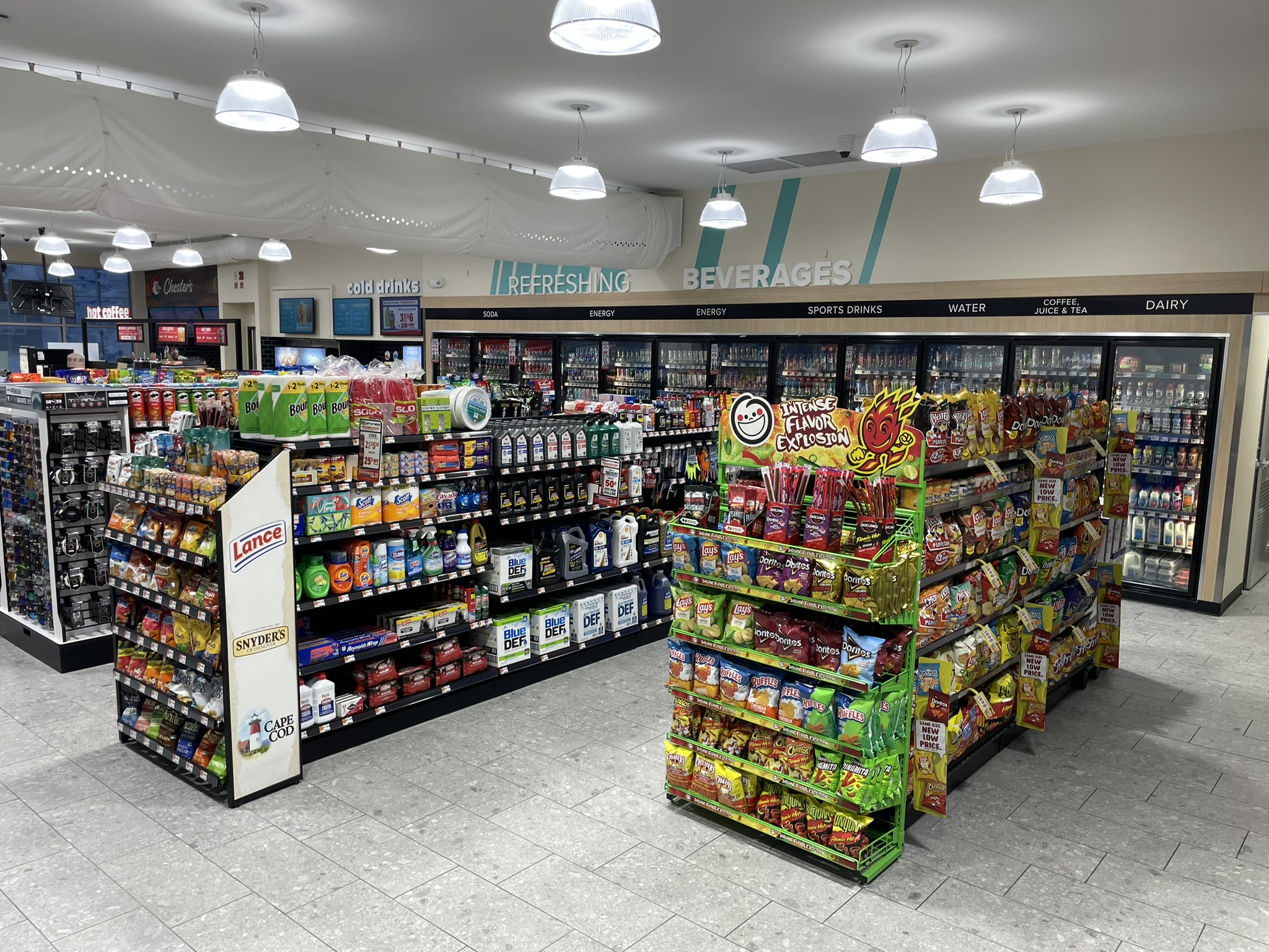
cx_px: 634
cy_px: 476
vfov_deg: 53.1
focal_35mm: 26
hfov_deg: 67.3
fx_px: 953
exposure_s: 1/100
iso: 40
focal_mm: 4.2
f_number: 1.6
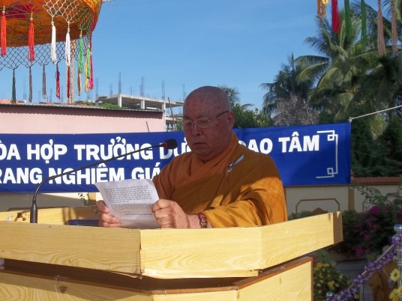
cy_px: 158
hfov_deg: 43.8
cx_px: 208
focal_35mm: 43
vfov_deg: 33.6
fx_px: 499
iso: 64
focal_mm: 6.5
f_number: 8
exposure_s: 1/200
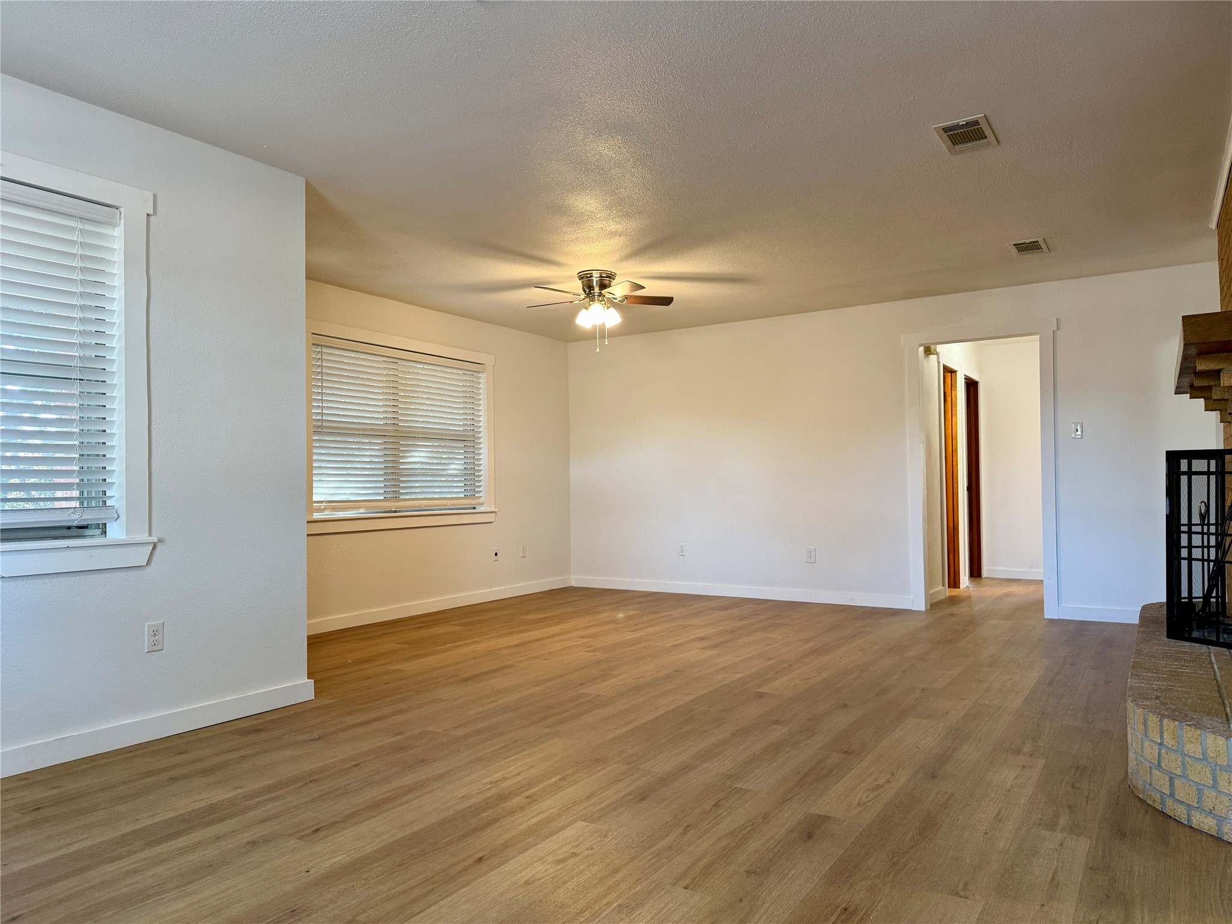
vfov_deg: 56.8
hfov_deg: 71.6
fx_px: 854
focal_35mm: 24
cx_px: 616
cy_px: 462
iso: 200
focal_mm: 6.76
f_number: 1.78
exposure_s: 1/60
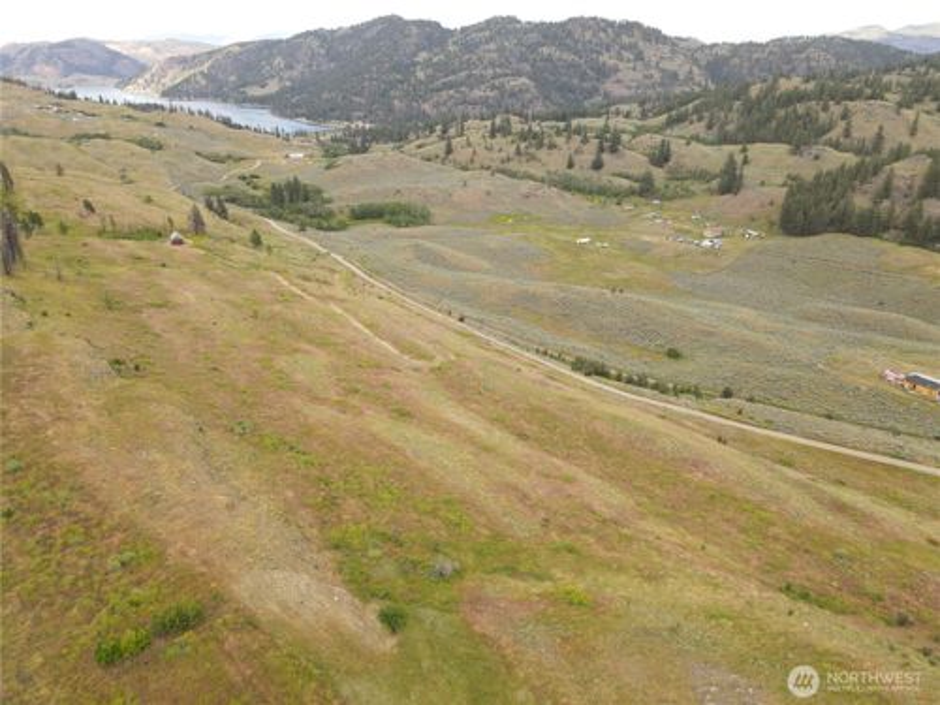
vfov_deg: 56.8
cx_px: 470
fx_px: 652
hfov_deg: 71.6
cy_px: 352
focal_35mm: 24
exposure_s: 1/125
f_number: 2.8
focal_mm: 4.5
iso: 100
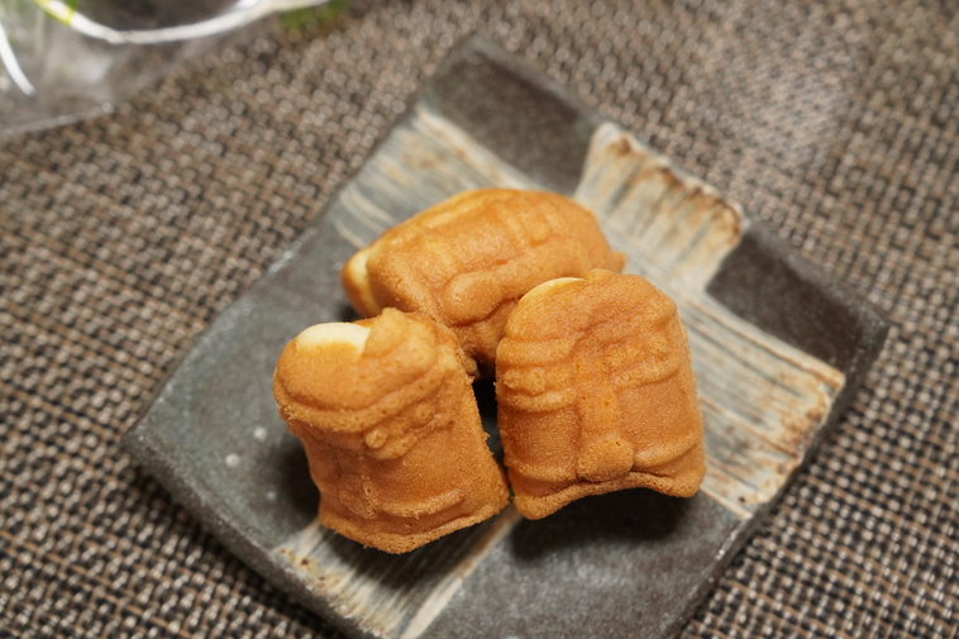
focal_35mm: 70
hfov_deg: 28.8
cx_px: 480
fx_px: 1864
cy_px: 320
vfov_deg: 19.4
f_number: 5.6
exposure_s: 1/100
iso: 3200
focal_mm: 70
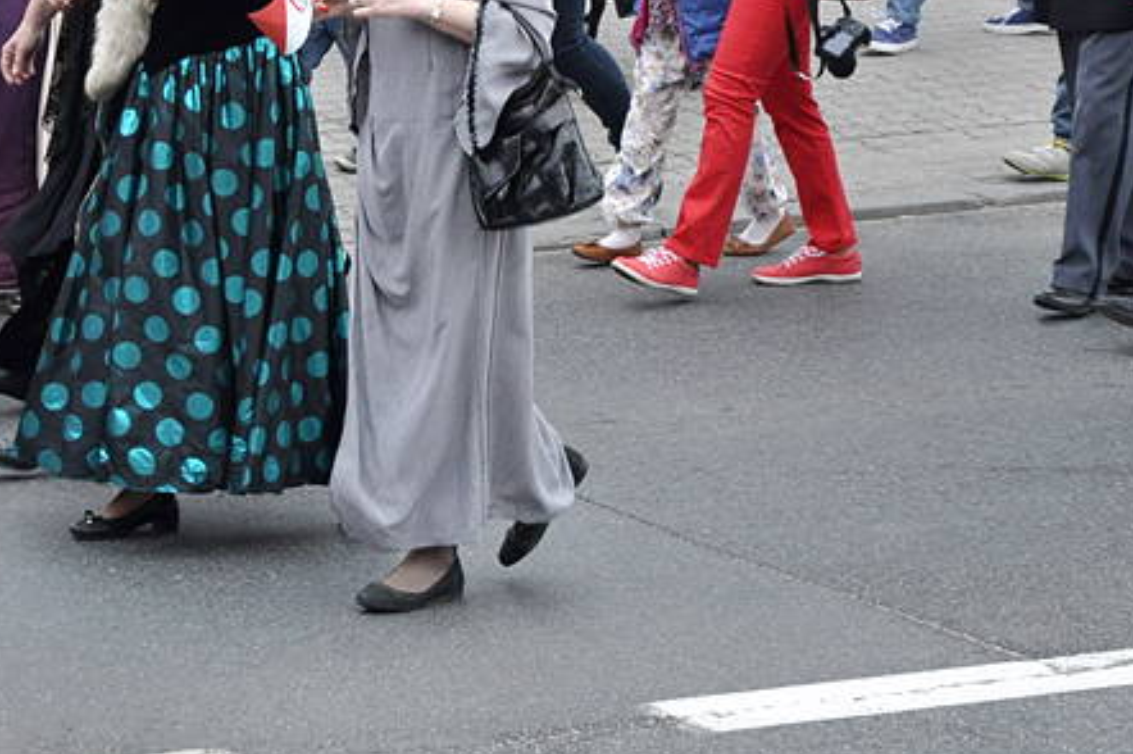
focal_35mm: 202
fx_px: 6352
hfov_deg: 10.2
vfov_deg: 6.8
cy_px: 78
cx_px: 228
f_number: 5.6
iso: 1250
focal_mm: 70
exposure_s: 1/800
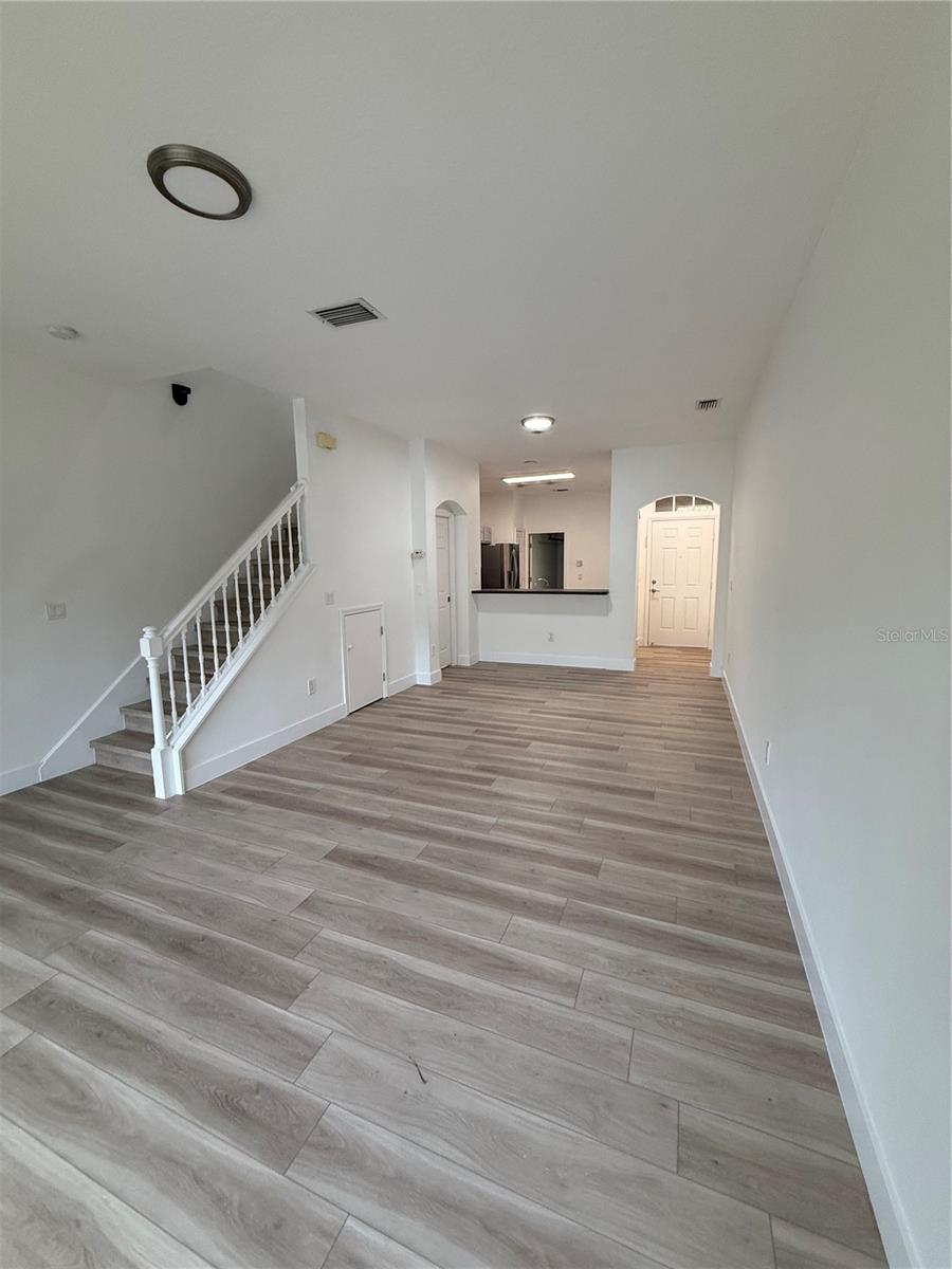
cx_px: 476
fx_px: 513
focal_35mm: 14
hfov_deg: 85.7
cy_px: 634
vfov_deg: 102.1
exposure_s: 1/120
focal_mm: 2.22
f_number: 2.2
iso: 200
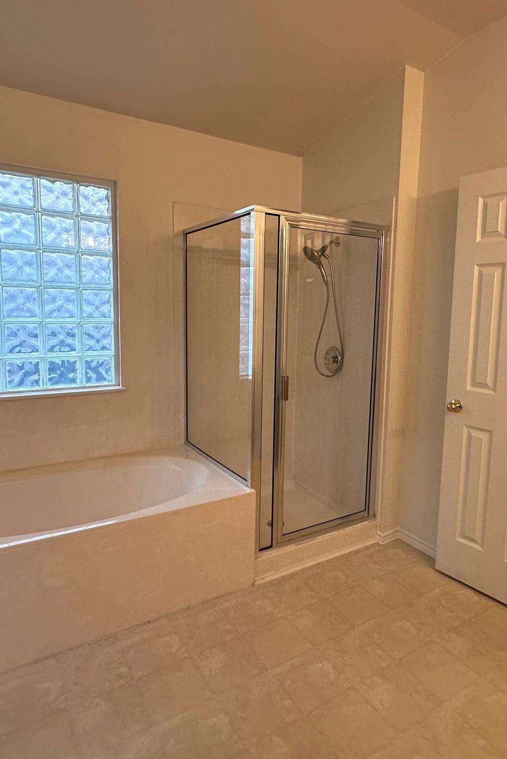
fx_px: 464
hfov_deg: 57.1
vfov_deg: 78.5
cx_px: 278
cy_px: 366
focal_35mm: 22
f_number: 2.2
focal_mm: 2.22
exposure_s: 1/120
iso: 160
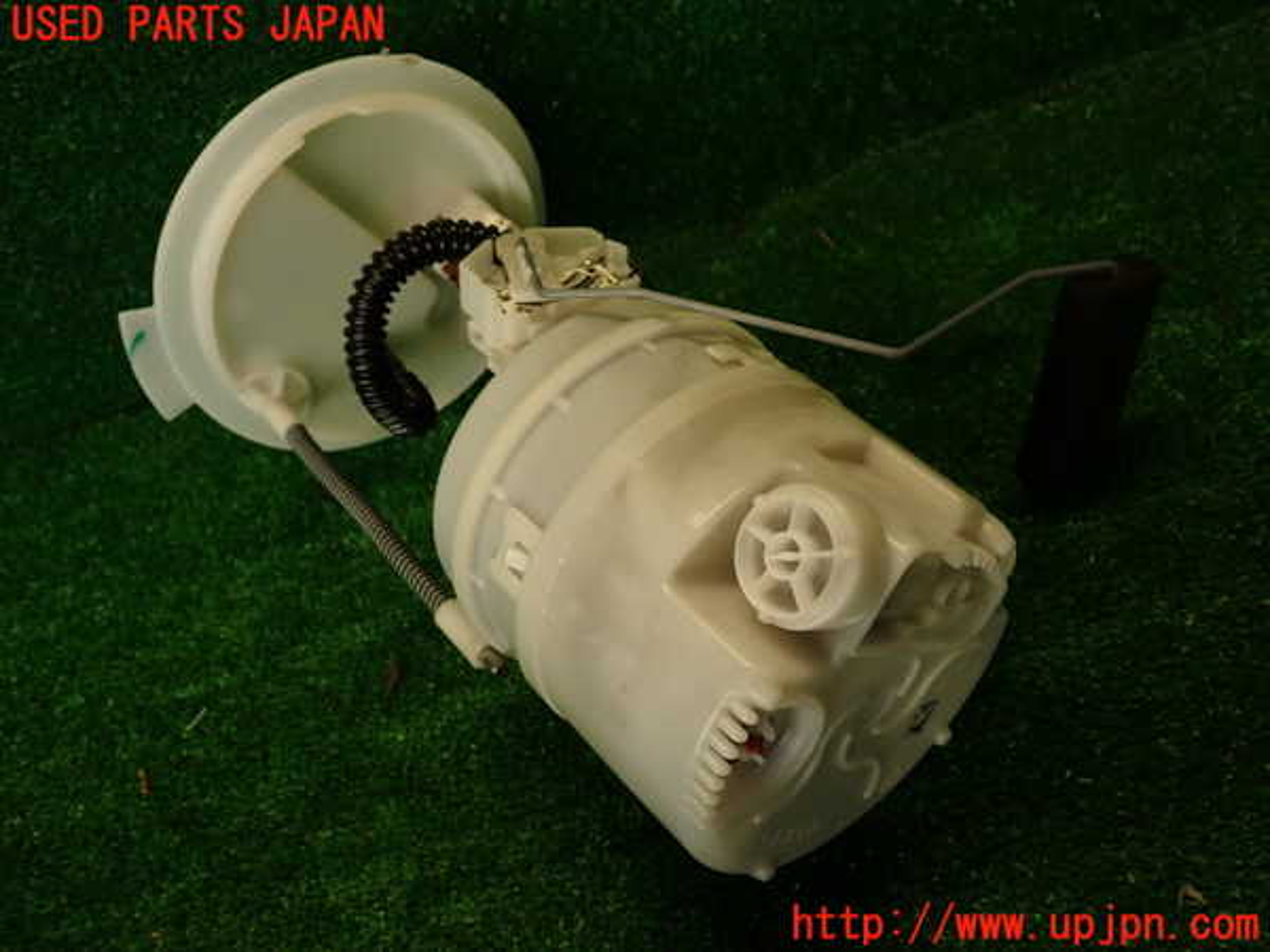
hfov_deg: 56.8
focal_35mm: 32
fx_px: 1174
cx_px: 635
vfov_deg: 44.2
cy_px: 476
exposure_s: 1/60
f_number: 2.4
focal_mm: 5.79
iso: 125
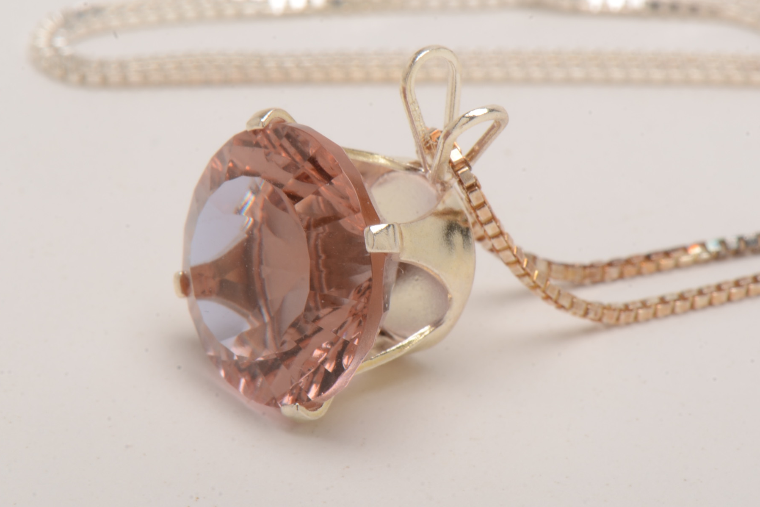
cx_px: 374
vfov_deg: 7.9
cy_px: 205
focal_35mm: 175
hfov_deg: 11.8
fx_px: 3688
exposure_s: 1/160
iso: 100
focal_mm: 85
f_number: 29
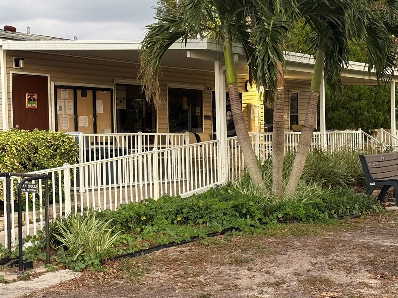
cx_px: 195
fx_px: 828
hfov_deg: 27.0
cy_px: 153
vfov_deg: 20.4
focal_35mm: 72
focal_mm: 6.76
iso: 320
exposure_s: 1/40
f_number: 1.78
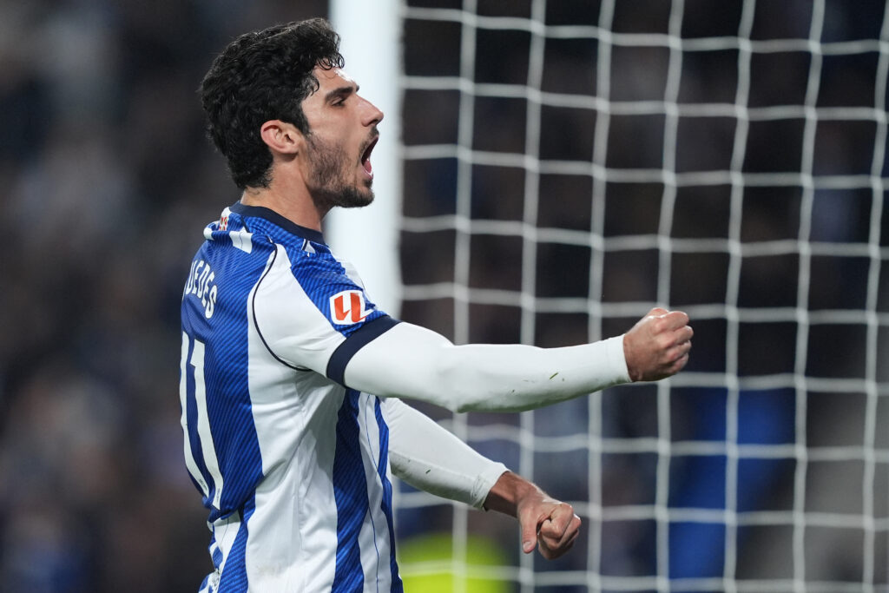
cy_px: 296
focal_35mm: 400
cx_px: 444
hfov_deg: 5.2
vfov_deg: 3.4
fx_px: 9878
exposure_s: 1/2500
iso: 2500
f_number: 2.8
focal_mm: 400
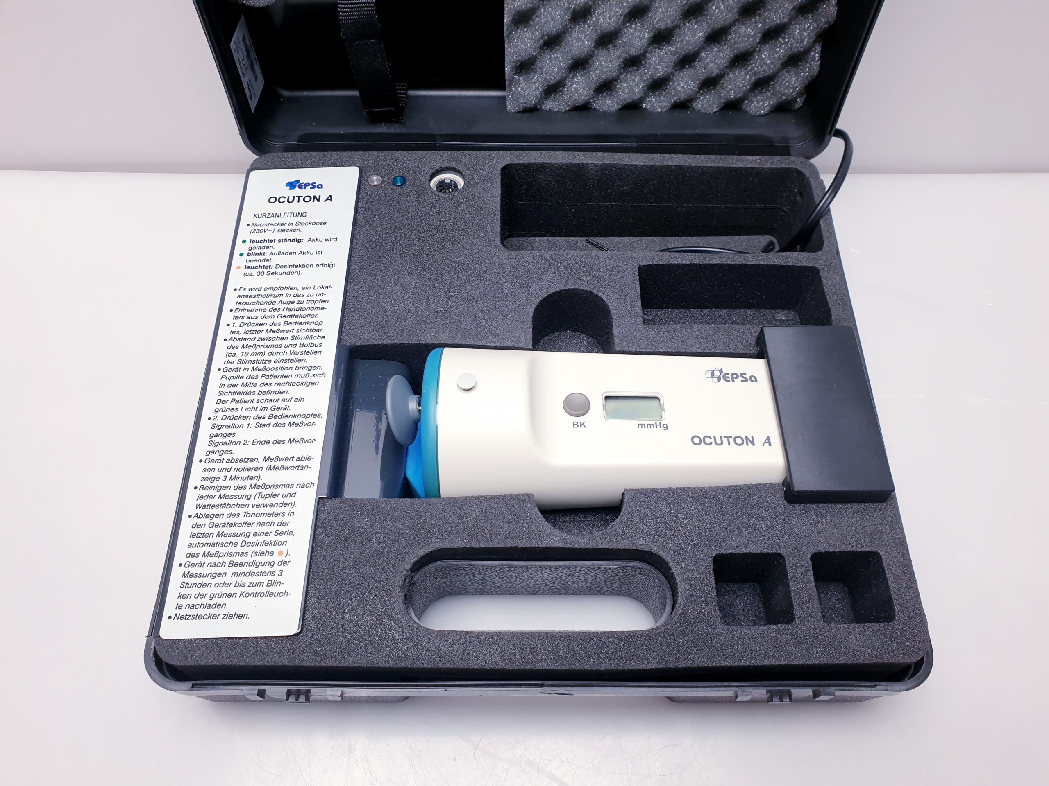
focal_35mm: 26
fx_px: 788
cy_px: 393
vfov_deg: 53.1
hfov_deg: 67.3
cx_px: 524
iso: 64
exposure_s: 1/100
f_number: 2.4
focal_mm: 4.3
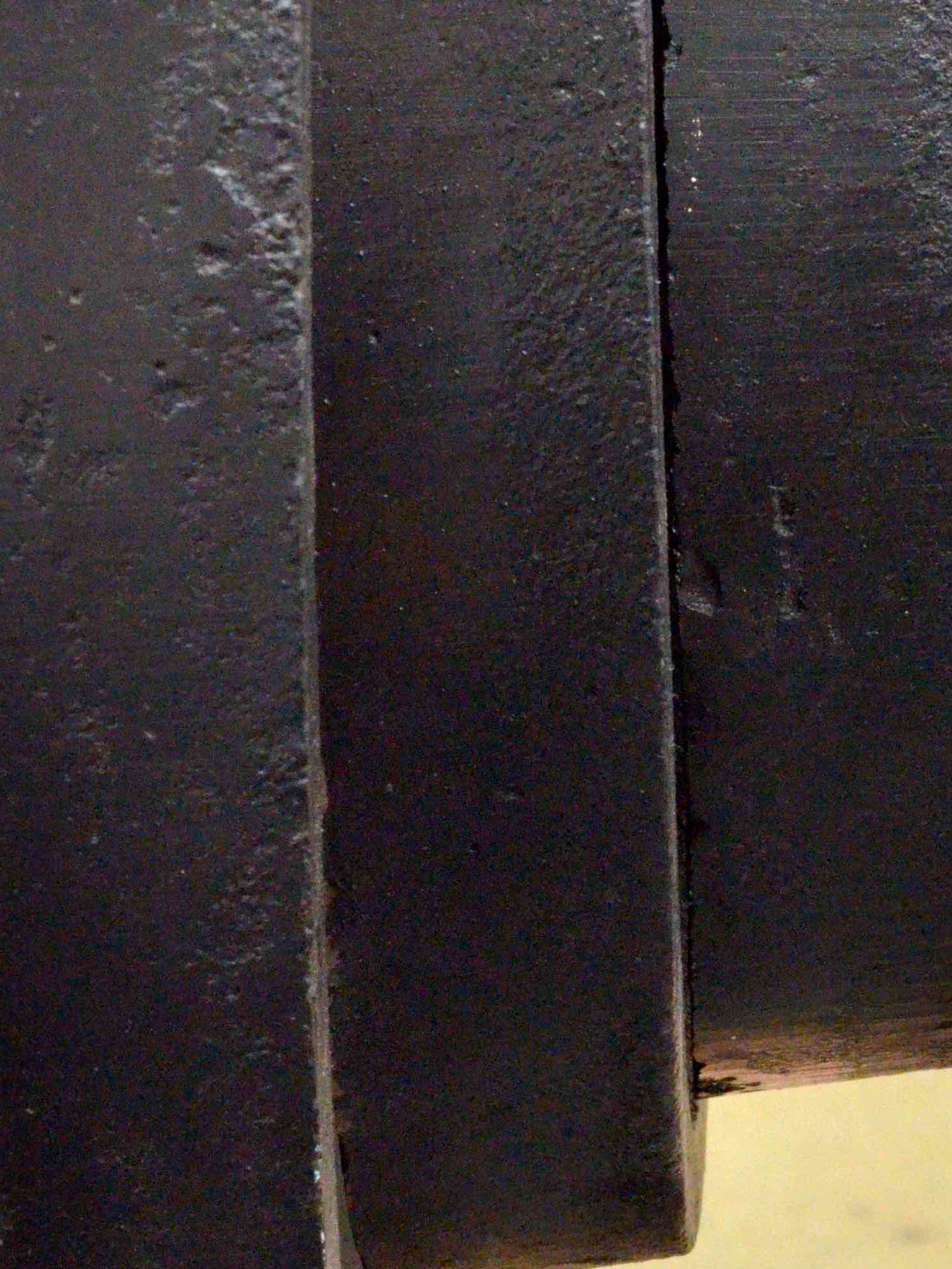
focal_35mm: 237
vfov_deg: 8.3
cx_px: 868
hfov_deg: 6.3
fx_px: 8691
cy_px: 9
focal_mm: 66
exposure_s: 1/200
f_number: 18
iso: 4000
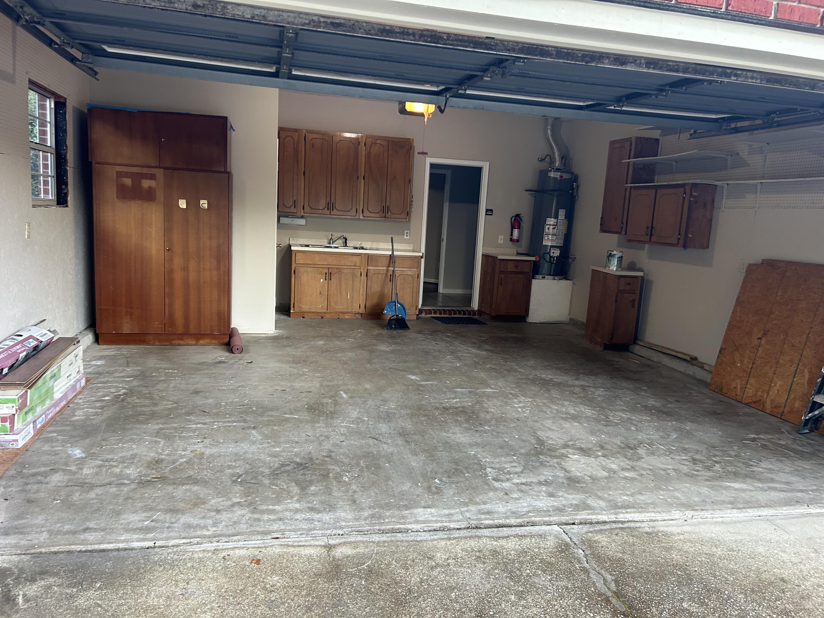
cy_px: 309
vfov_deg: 53.1
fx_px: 619
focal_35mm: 26
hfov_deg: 67.3
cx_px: 412
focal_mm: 5.7
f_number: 1.5
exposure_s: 1/60
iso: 160
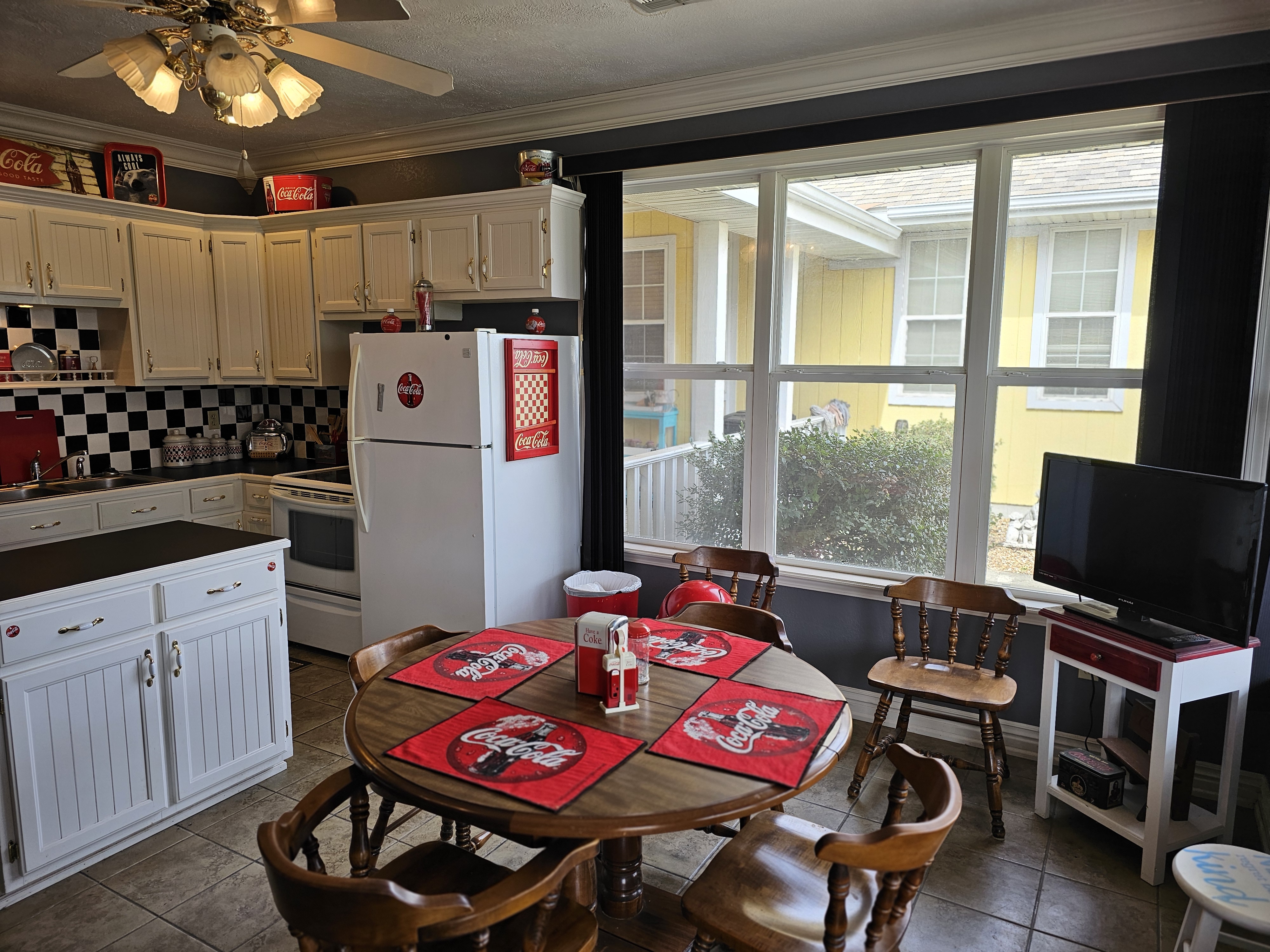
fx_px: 844
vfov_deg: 58.9
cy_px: 476
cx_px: 635
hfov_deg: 73.9
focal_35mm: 23
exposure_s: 1/120
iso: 25
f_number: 1.7
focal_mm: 6.3
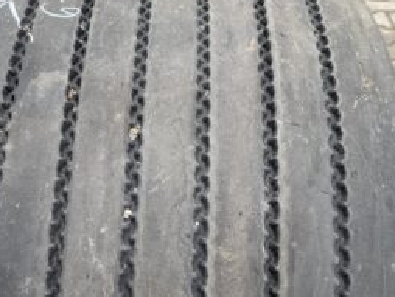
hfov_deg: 42.8
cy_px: 178
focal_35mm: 44
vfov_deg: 32.8
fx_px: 503
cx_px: 168
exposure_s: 1/121
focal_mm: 4.25
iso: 40
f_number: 1.8
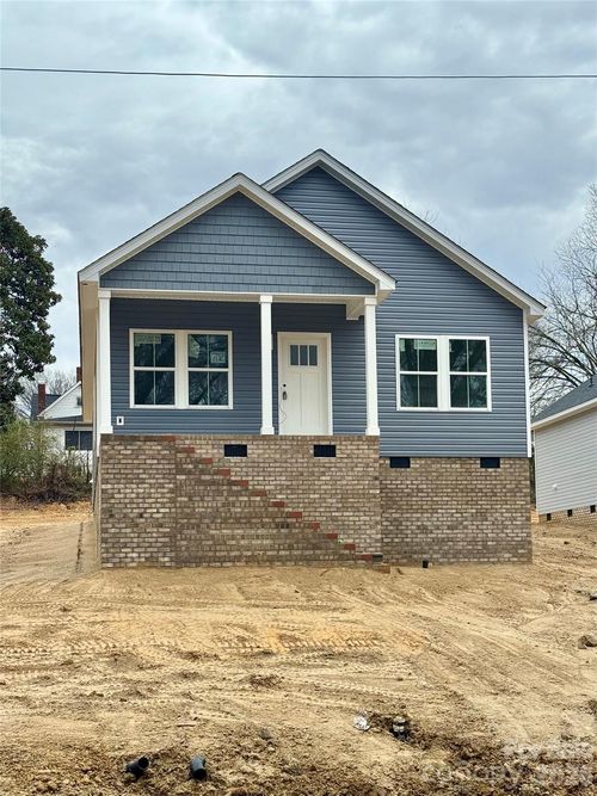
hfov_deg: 30.3
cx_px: 298
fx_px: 1104
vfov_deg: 39.7
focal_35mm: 48
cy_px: 398
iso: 64
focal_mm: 6.76
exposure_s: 1/1263
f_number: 1.78
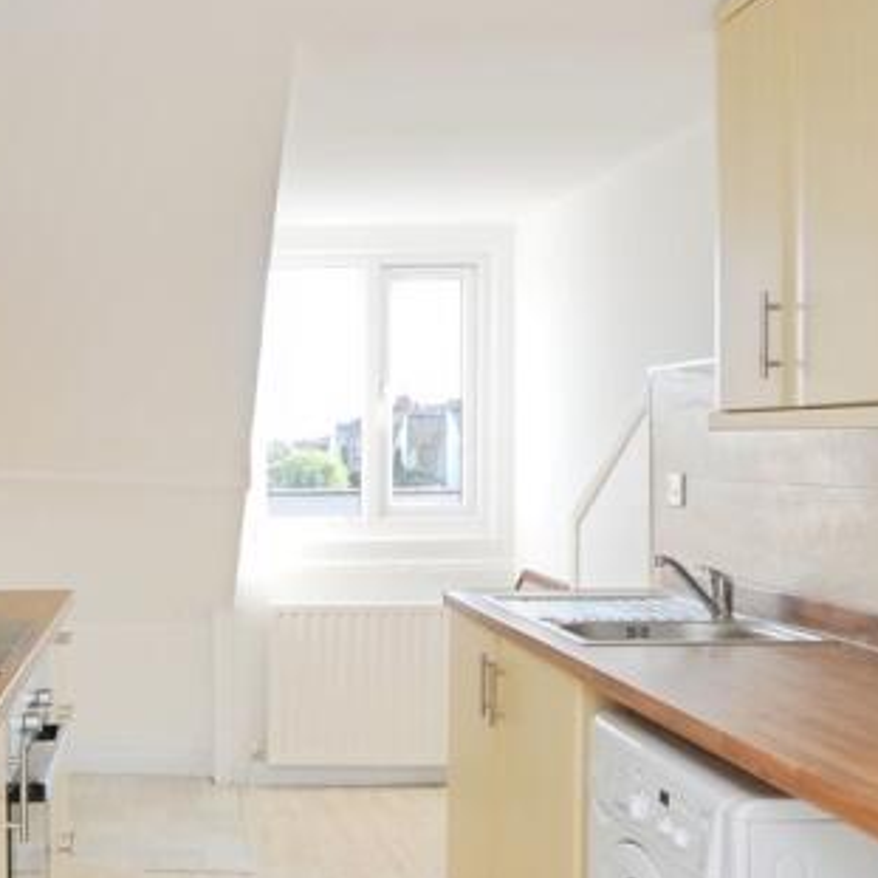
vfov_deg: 40.0
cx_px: 144
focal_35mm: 42
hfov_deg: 38.2
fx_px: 1205
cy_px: 450
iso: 200
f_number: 5
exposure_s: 1/100
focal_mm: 10
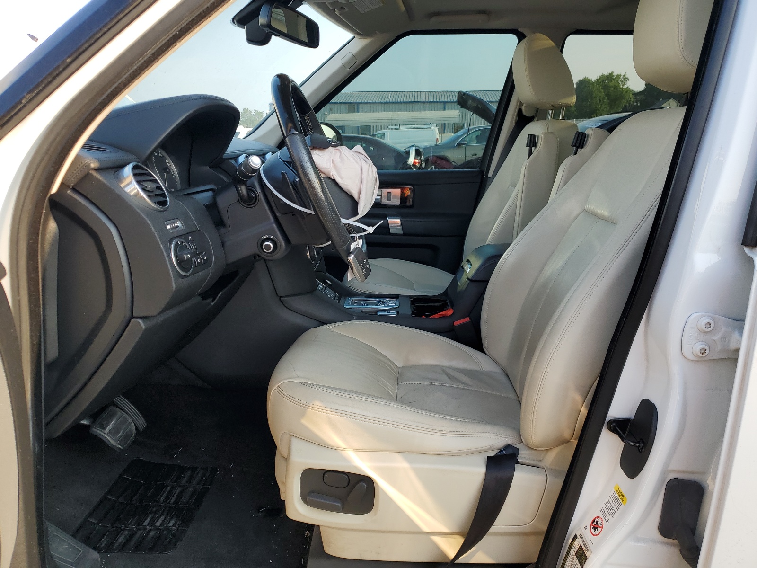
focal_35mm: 26
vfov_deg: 53.1
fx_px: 569
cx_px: 378
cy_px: 284
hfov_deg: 67.3
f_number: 1.5
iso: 50
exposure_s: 1/455
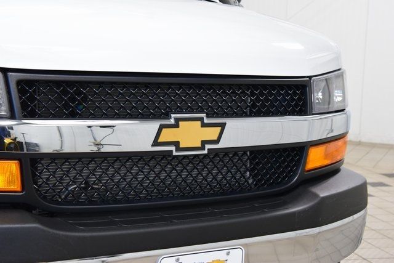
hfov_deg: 29.9
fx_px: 739
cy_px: 132
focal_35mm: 68
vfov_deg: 20.2
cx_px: 197
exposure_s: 1/60
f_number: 5.6
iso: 1600
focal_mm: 45
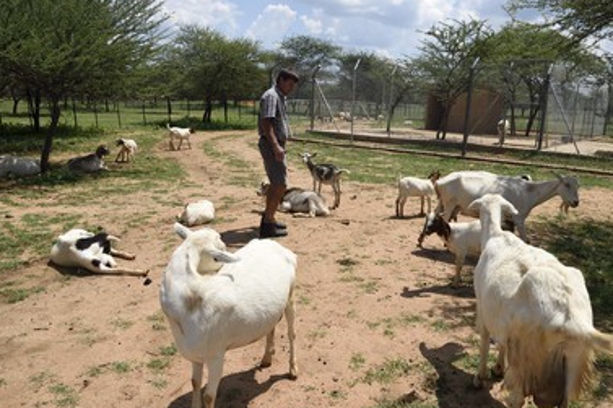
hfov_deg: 63.5
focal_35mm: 29
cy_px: 213
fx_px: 494
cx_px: 337
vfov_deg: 44.9
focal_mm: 26
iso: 200
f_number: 14
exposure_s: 1/250
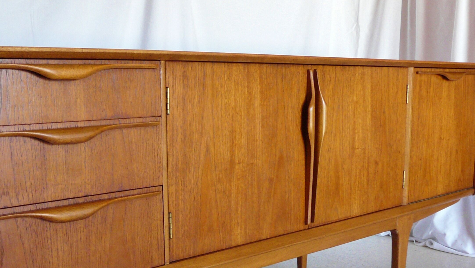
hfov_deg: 44.3
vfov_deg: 25.7
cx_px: 183
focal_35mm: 46
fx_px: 579
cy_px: 192
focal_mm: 4.6
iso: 160
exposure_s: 1/30
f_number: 2.8
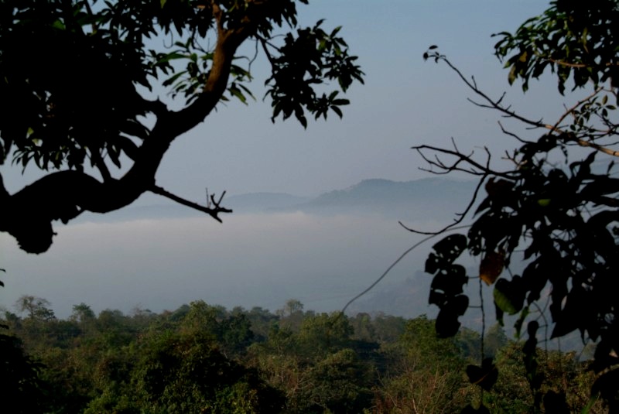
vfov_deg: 19.8
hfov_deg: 29.2
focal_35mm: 69
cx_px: 310
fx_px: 1187
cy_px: 207
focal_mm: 46
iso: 200
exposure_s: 1/500
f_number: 11
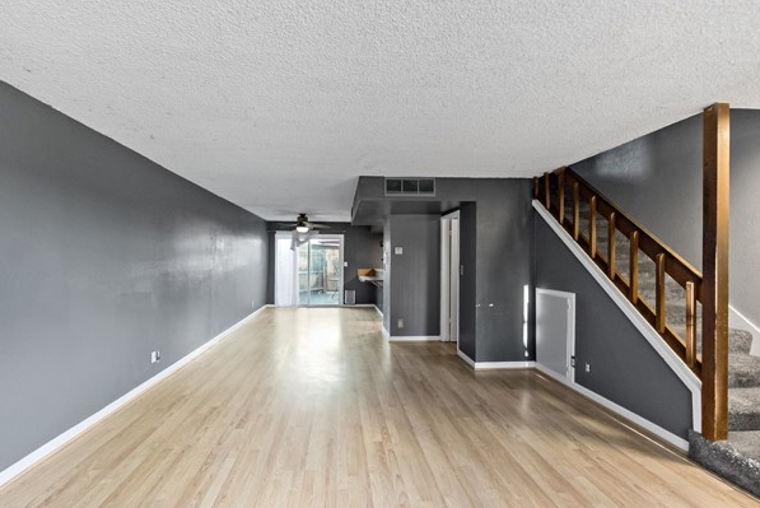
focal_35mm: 15
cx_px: 358
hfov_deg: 100.2
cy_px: 267
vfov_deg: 77.4
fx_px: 317
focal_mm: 14
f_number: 2.8
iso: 1250
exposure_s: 1/160
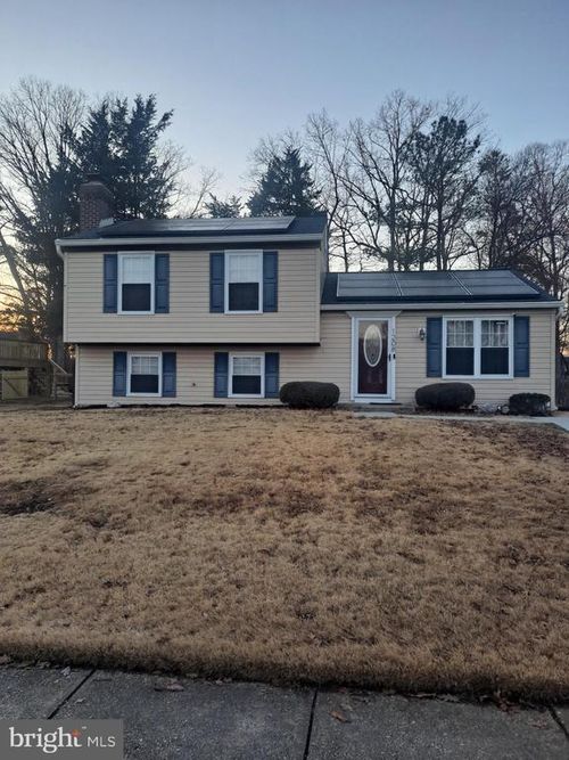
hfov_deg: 54.9
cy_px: 380
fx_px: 548
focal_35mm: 25
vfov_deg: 69.4
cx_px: 284
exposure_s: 1/155
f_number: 2
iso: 32
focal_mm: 4.6
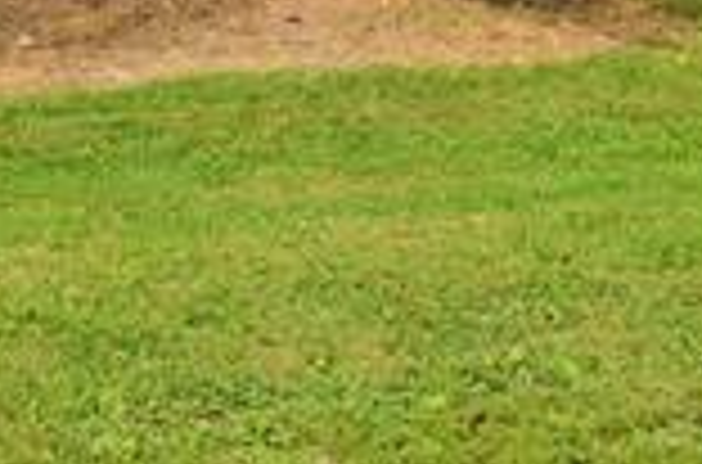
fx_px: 2158
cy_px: -489
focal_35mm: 111
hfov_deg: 17.5
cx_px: -166
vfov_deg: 11.1
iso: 100
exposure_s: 1/200
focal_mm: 18
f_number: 7.1
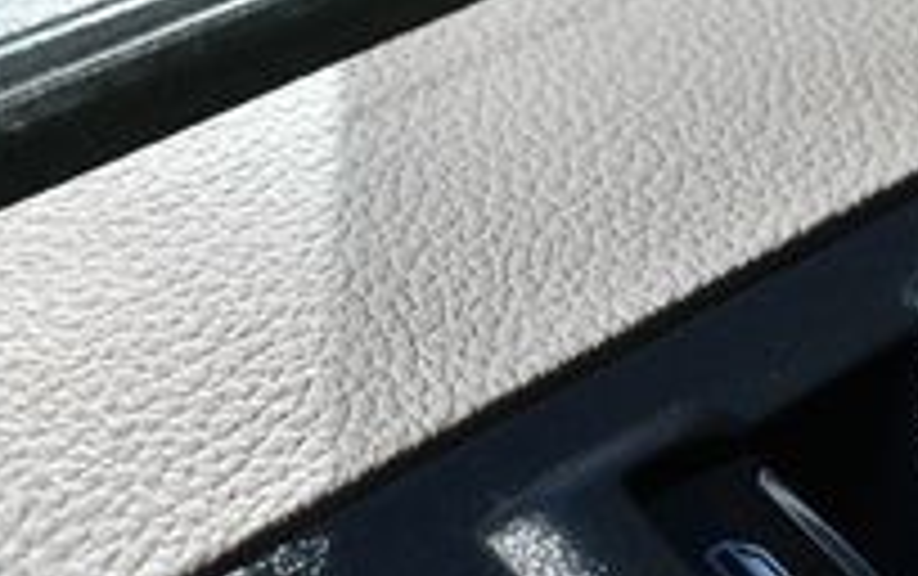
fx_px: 2880
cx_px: 1089
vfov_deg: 11.4
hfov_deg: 17.3
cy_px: 508
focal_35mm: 115
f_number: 6.3
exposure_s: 1/250
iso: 200
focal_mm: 24
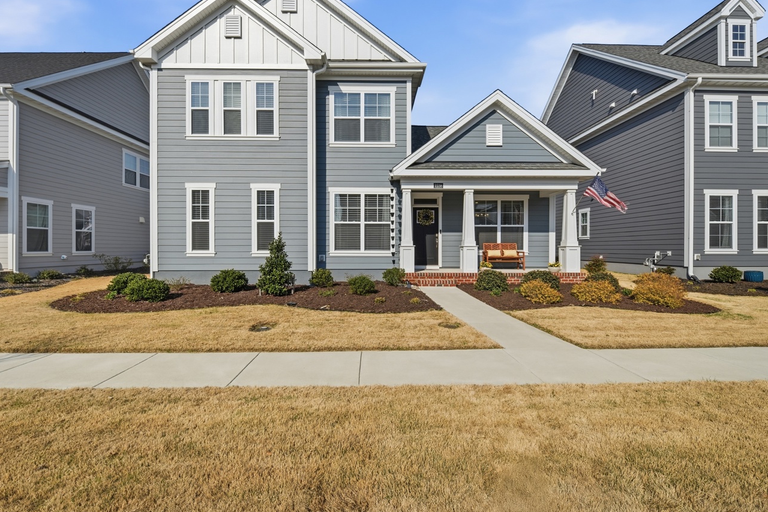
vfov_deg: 77.3
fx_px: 320
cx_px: 382
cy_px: 249
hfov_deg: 100.4
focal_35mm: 15
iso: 250
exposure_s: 1/6400
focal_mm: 12
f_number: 8
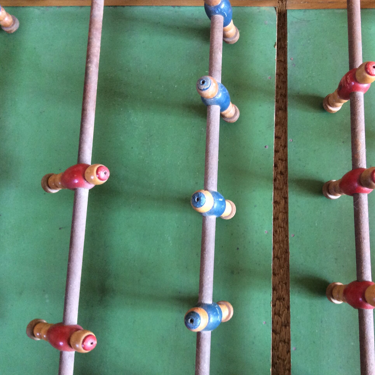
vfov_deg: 43.9
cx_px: 233
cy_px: 187
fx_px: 466
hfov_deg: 43.5
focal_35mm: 38
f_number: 2.4
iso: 125
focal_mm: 3.3
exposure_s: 1/25
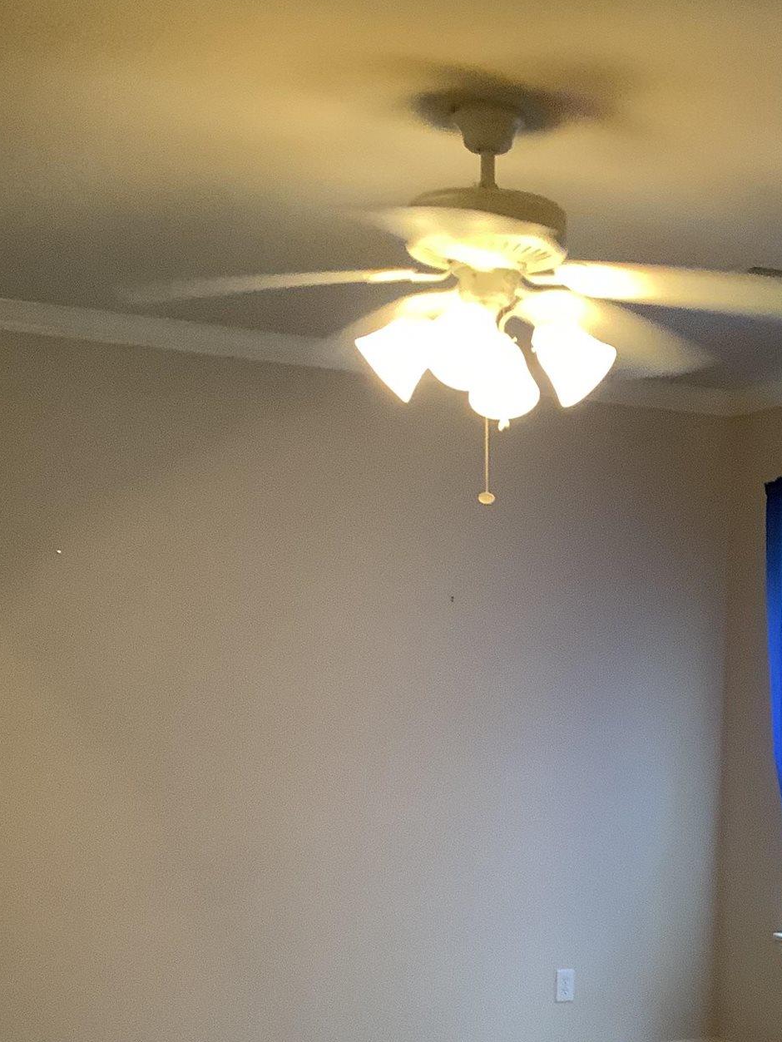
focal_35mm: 57
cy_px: 925
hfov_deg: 25.1
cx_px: 647
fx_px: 1717
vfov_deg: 32.2
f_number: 2.4
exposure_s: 1/50
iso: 250
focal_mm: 3.3
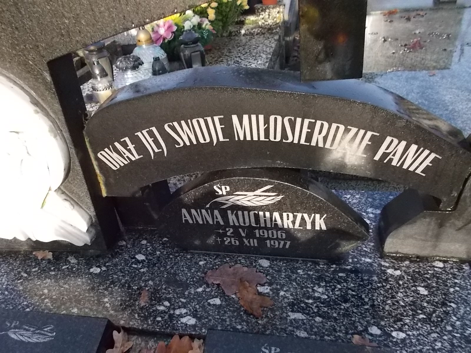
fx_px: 354
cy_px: 176
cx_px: 236
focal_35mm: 26
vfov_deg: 53.1
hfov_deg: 67.3
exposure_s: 1/160
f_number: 8
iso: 400
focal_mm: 4.6
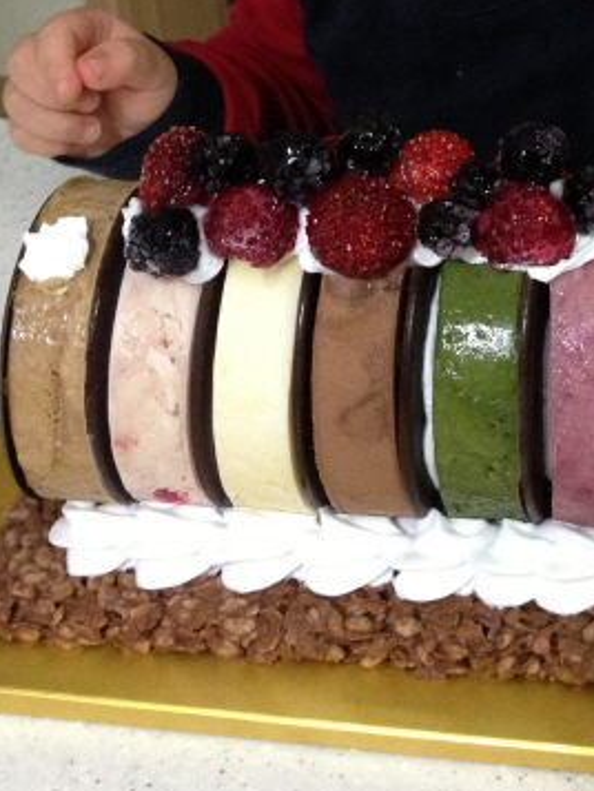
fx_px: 1692
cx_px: 448
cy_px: -9
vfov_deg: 25.0
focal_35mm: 74
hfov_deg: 19.8
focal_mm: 4.13
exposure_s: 1/20
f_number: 2.4
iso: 320
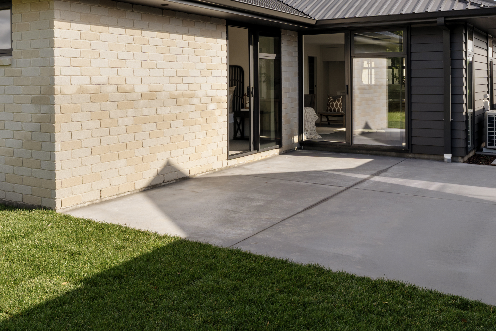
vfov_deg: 33.4
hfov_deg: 48.8
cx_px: 168
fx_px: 537
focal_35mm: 39
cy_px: 76
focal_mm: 21
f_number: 11
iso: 100
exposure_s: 1/100
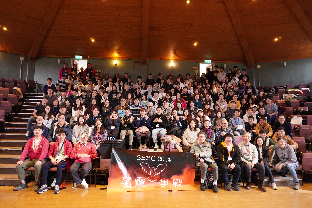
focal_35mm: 26
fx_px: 221
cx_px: 156
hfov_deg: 70.4
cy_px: 104
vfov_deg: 50.4
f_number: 6.3
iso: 2000
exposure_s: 1/30
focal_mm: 17
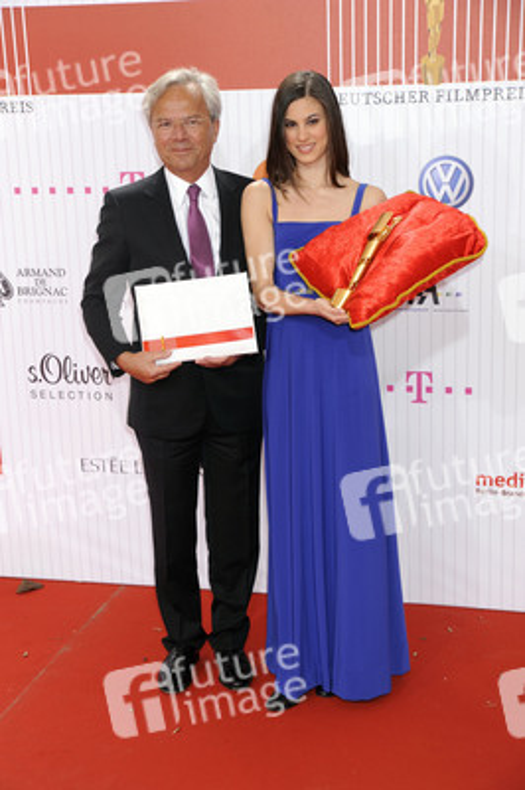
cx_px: 262
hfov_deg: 22.6
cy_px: 395
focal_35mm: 60
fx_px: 1315
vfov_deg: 33.4
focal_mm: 60
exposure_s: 1/160
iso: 500
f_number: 6.3
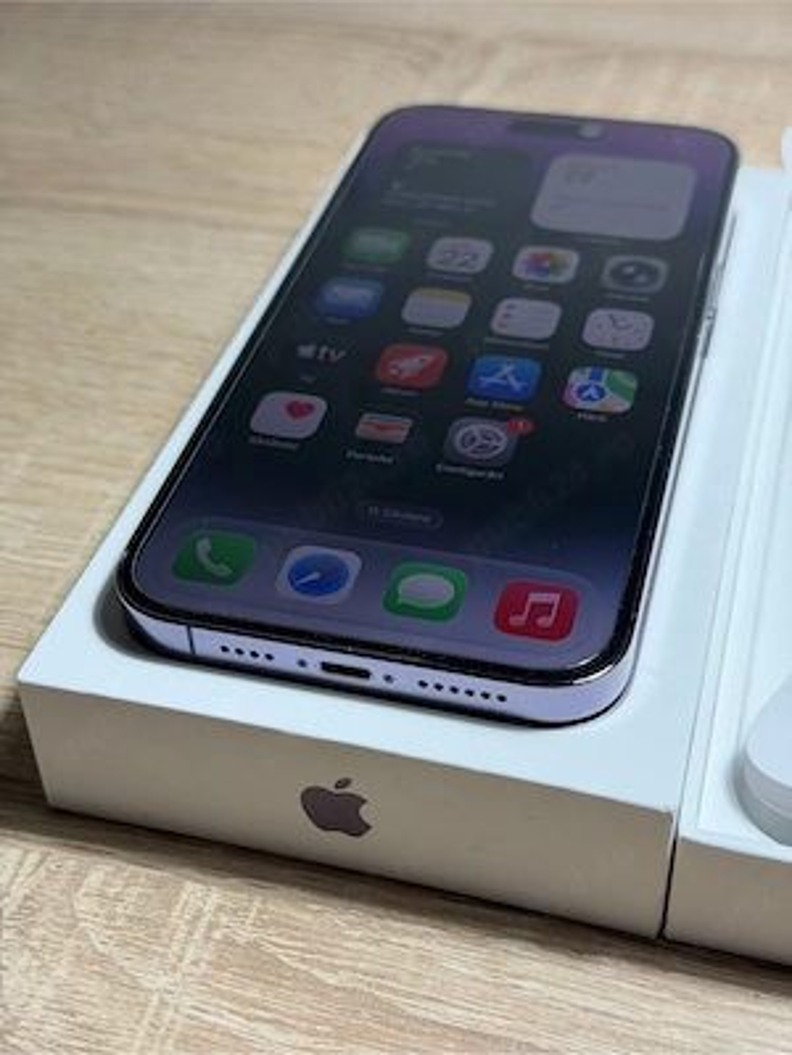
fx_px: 1464
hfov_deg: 30.3
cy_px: 528
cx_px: 396
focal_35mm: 48
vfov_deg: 39.7
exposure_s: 1/100
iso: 125
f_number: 1.78
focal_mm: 6.76
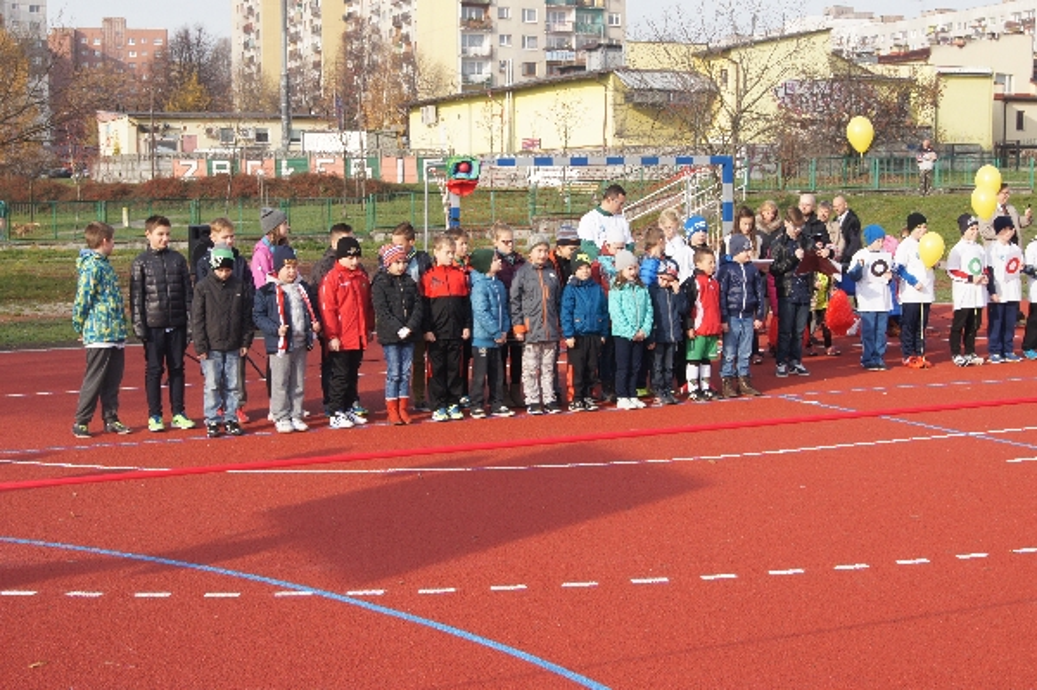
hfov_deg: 37.9
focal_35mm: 52
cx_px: 518
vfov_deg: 25.7
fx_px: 1511
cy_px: 345
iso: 200
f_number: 13
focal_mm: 35
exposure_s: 1/160
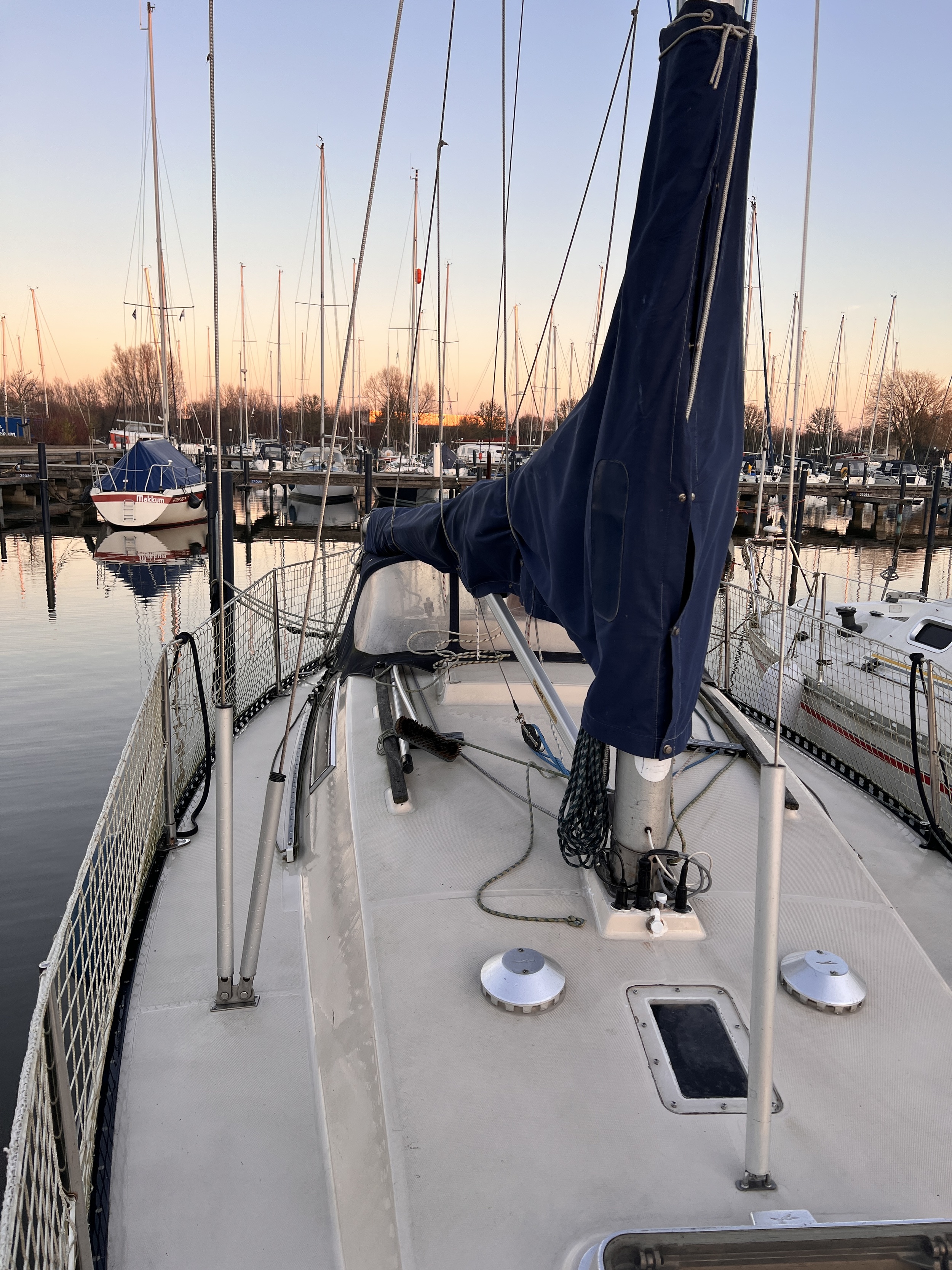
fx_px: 953
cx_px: 476
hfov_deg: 53.1
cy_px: 635
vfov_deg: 67.3
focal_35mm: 26
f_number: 1.5
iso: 50
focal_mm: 5.7
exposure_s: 1/365
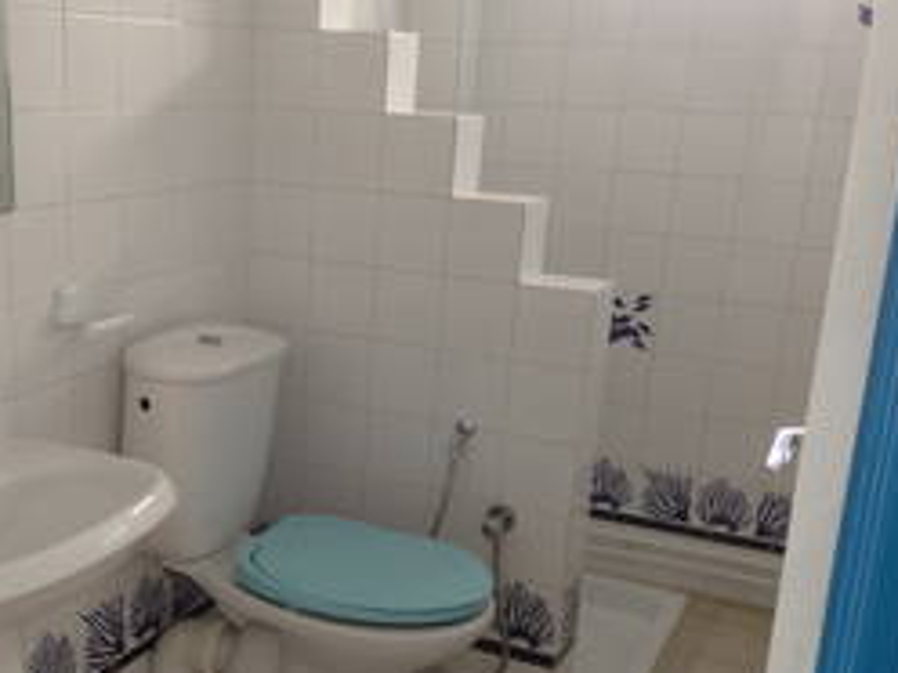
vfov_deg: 30.1
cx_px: 293
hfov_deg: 39.2
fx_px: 1245
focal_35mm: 48
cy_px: 431
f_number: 2.4
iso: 50
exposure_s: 1/20
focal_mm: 4.12
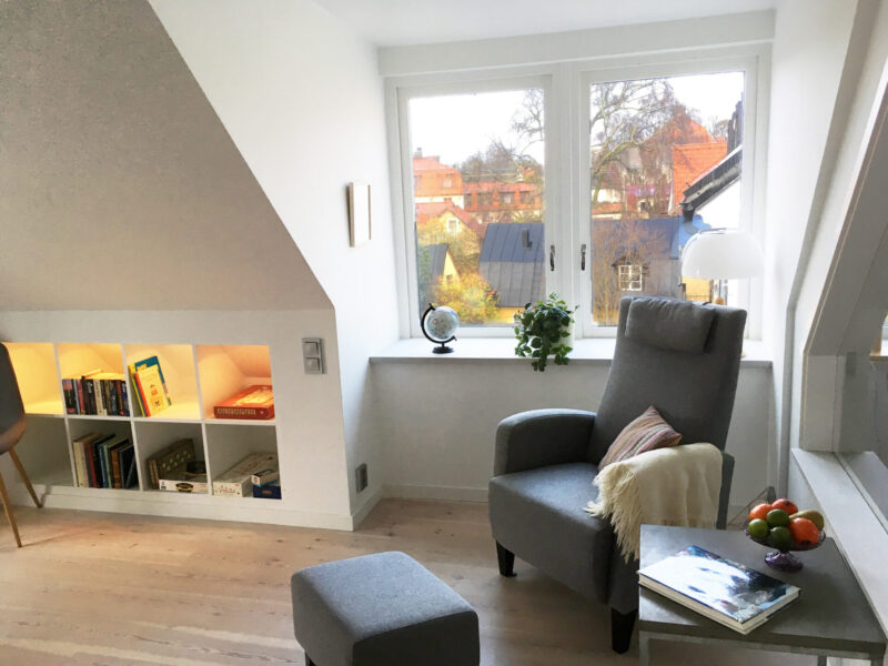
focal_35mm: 29
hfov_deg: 61.7
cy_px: 333
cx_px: 444
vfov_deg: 48.2
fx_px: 744
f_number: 2.2
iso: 32
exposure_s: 1/33
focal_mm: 4.15
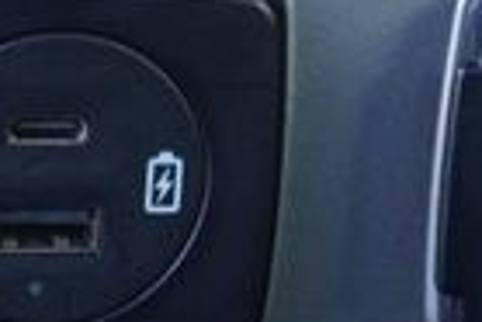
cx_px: 270
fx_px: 3257
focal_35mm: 243
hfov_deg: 8.5
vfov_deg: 5.6
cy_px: -104
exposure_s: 1/60
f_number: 4
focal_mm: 22
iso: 640
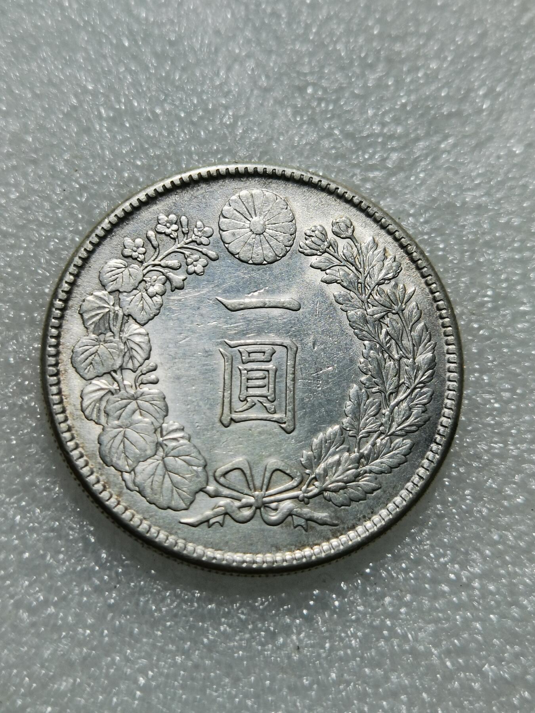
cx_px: 268
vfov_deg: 34.3
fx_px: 1154
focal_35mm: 56
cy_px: 356
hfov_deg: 26.1
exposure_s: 1/118
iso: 50
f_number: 1.9
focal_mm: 6.67
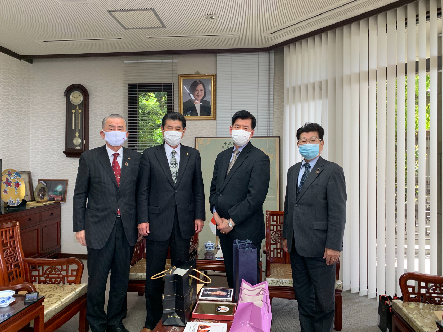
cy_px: 166
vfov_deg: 53.1
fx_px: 333
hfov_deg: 67.3
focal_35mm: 26
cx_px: 222
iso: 80
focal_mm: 4.25
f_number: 1.8
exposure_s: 1/120
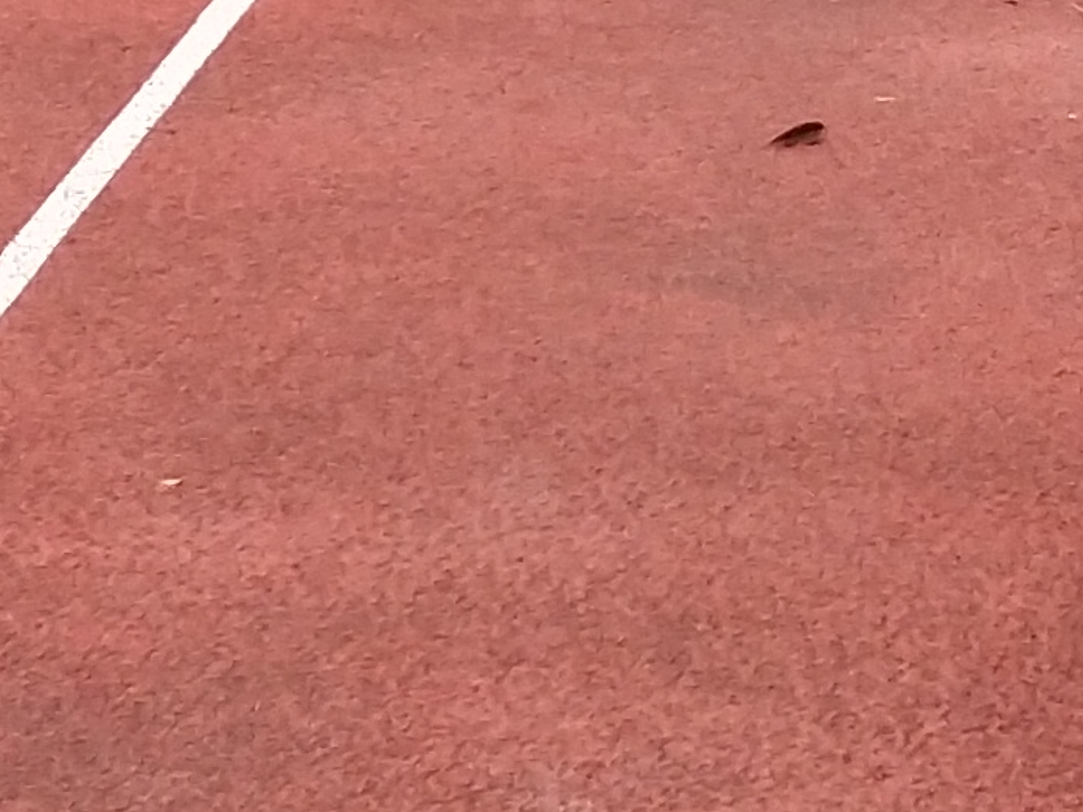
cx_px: 782
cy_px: 87
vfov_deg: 8.0
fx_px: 5789
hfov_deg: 10.7
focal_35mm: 185
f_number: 2.2
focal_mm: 3.69
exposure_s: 1/181
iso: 50
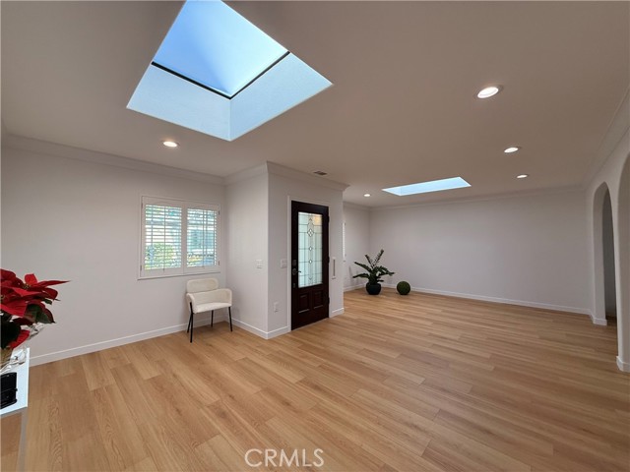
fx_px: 255
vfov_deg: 85.7
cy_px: 236
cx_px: 315
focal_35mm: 14
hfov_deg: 102.1
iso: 125
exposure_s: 1/120
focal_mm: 2.22
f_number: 2.2
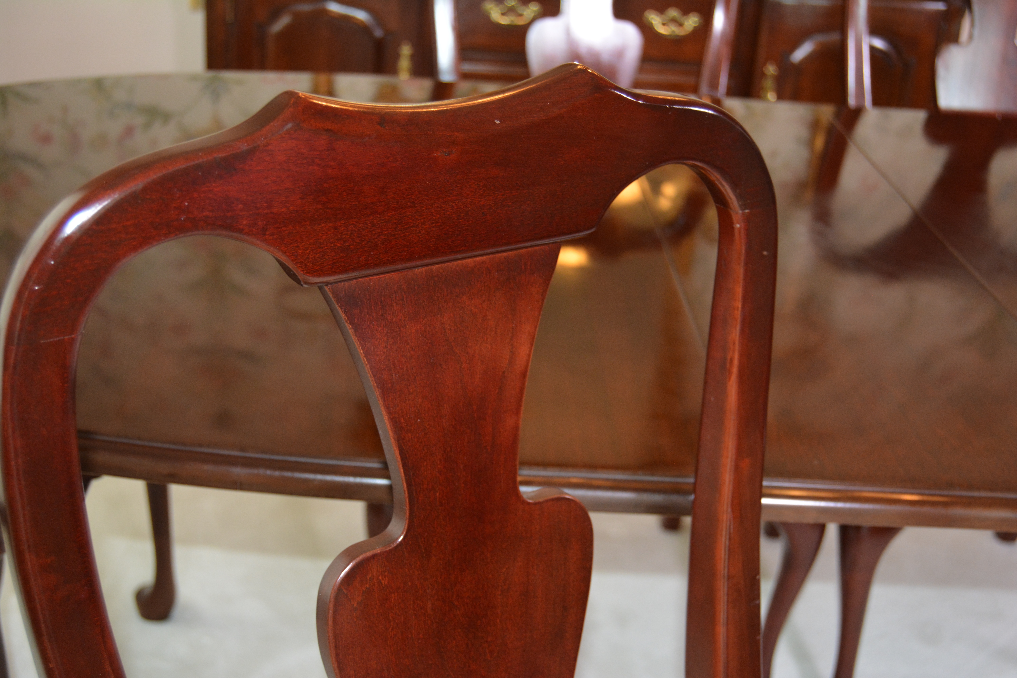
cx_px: 508
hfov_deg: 41.1
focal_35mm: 48
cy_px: 339
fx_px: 1356
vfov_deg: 28.1
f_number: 4.5
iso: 1100
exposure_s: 1/60
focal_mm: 32
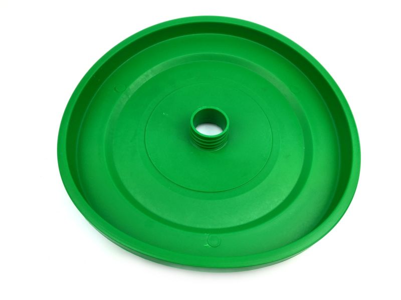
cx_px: 200
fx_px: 336
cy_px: 150
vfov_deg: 48.2
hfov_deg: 61.7
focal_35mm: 29
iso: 32
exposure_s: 1/187
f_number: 2.2
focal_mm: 4.15
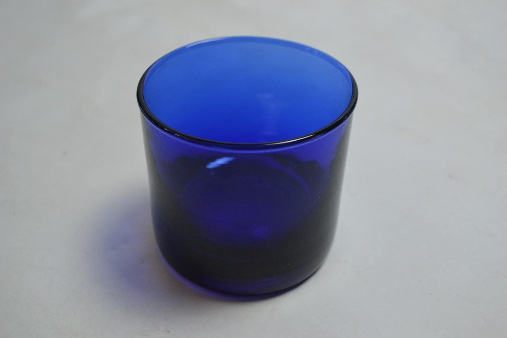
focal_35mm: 42
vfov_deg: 31.9
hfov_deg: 46.4
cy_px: 169
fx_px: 592
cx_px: 254
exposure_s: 1/50
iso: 800
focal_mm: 28
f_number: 4.5
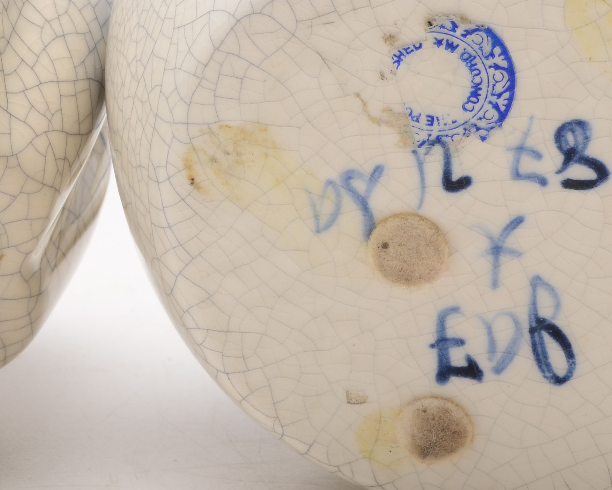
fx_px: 2609
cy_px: 97
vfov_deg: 10.7
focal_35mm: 144
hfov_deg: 13.3
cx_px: 167
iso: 100
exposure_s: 1/160
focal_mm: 38
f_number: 22
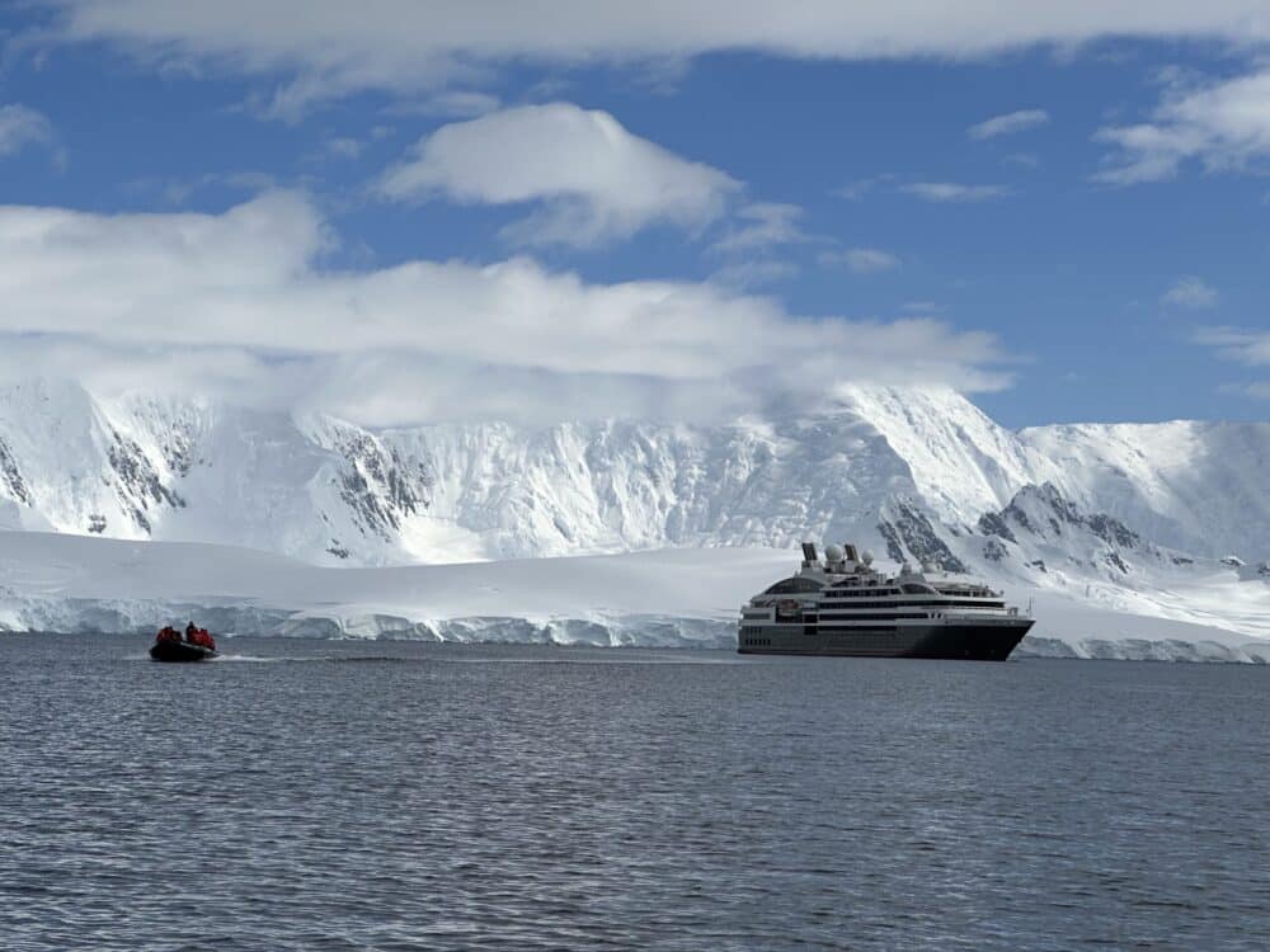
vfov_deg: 19.1
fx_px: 2825
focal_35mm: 77
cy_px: 476
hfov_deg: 25.3
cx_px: 635
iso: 32
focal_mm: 9
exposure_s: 1/3215
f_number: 2.8
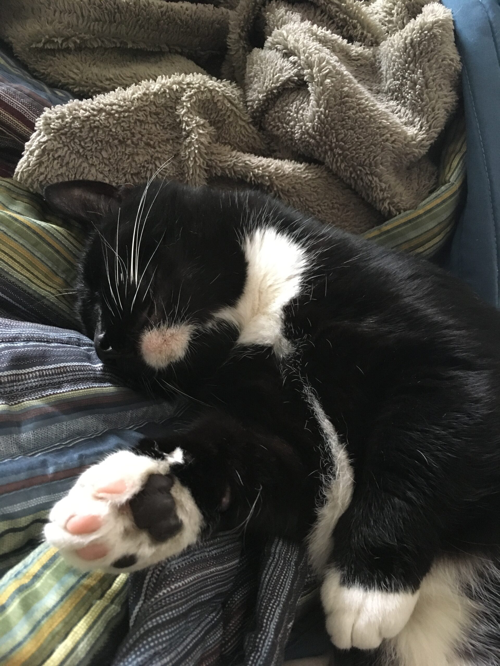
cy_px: 333
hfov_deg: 48.2
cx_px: 250
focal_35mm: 29
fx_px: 559
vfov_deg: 61.7
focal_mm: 4.15
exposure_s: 1/15
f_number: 2.2
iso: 250
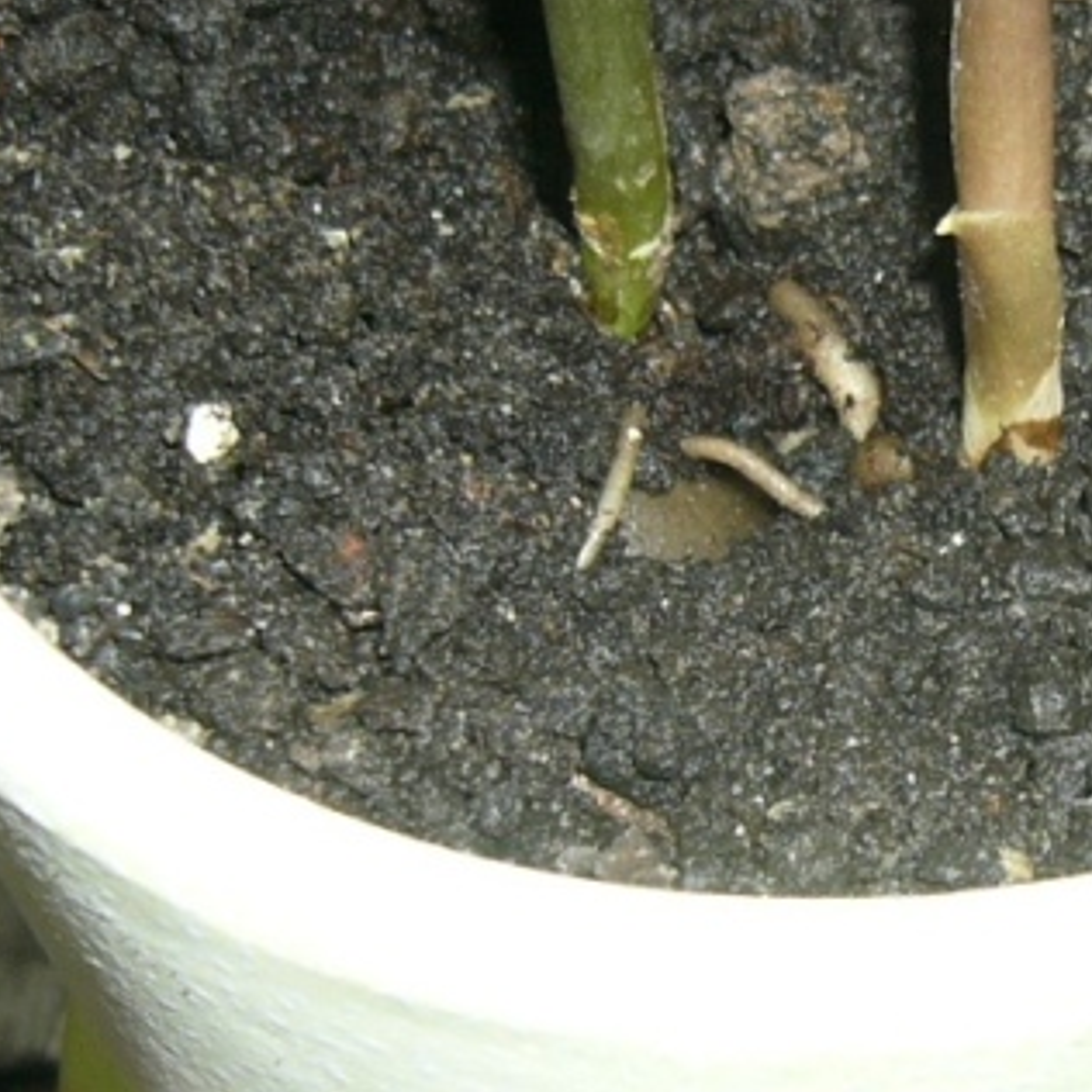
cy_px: 432
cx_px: 840
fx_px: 2677
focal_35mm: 75
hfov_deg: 22.8
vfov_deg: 23.0
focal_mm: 5.8
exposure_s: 1/60
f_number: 2.8
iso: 50
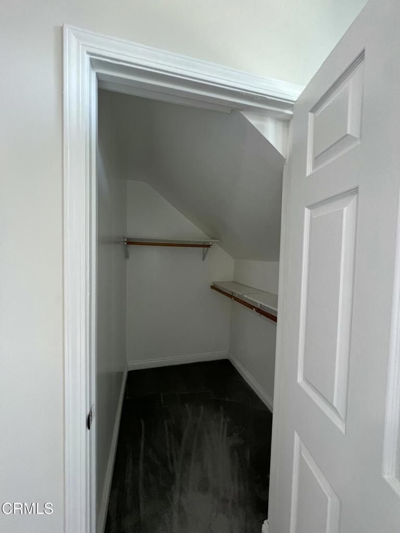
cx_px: 200
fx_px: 200
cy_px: 266
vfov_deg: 106.2
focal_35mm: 13
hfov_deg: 89.9
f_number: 1.8
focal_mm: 1.57
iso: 250
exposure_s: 1/60
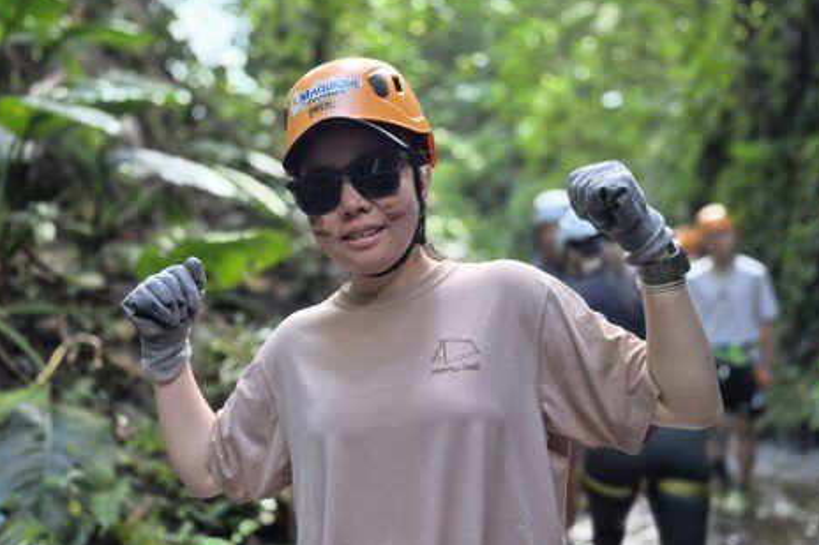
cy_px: 272
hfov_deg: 57.2
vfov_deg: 39.9
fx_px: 750
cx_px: 406
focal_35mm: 33
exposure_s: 1/60
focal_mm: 5.4
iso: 640
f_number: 1.8
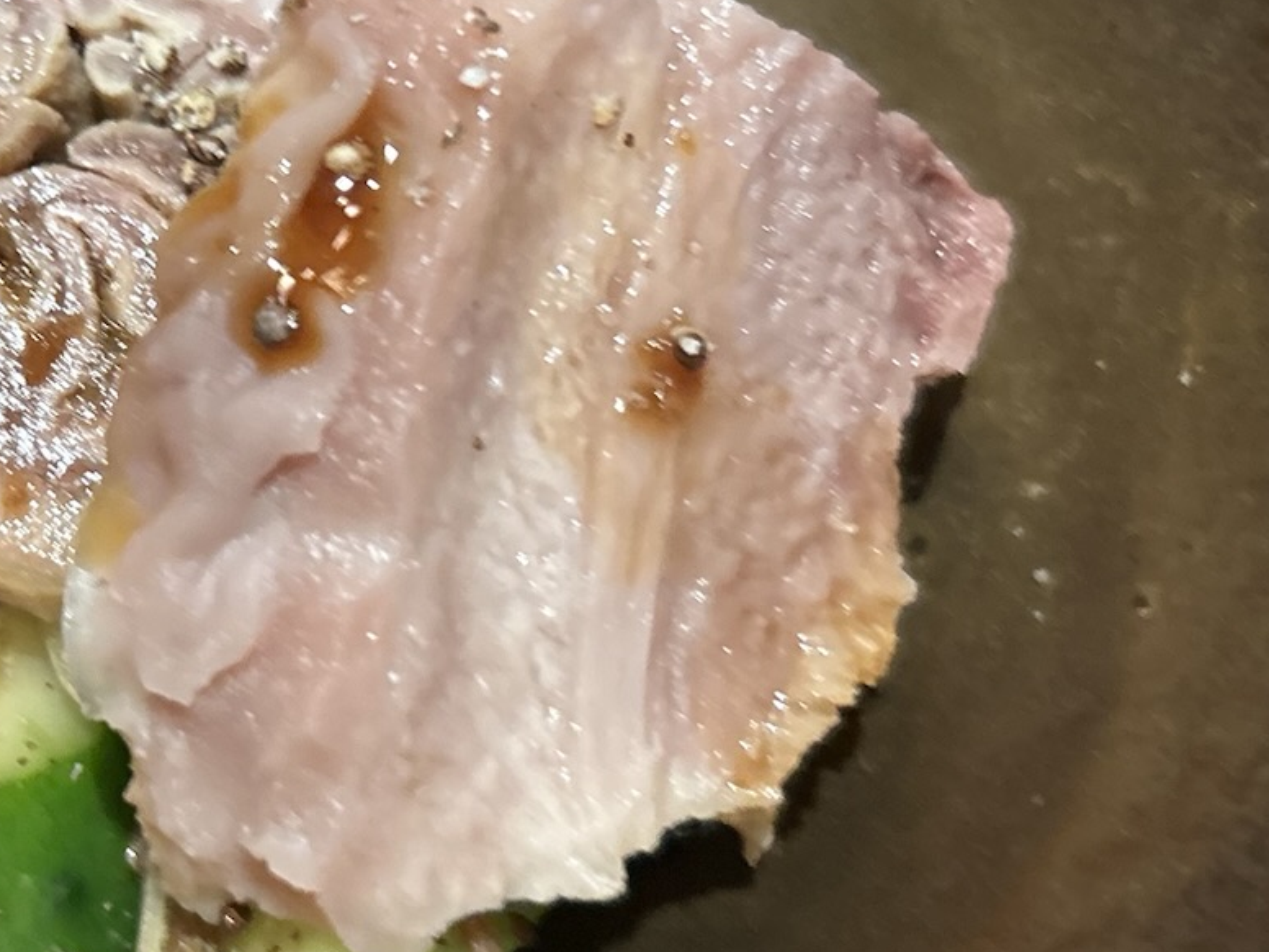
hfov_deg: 27.8
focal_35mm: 67
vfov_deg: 21.9
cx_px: 93
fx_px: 2456
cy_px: 366
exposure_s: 1/33
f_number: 1.5
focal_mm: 5.7
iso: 400
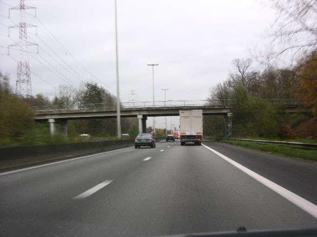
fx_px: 458
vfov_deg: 29.1
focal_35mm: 50
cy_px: 118
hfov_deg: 38.2
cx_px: 158
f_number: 3.4
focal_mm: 12.7
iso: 50
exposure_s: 1/20.9
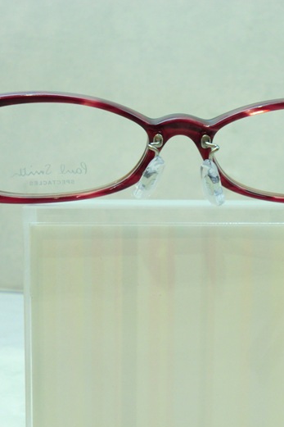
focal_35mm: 45
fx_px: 533
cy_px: 215
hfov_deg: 29.8
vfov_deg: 43.6
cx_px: 170
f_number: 3.5
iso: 125
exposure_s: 1/60
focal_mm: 5.8
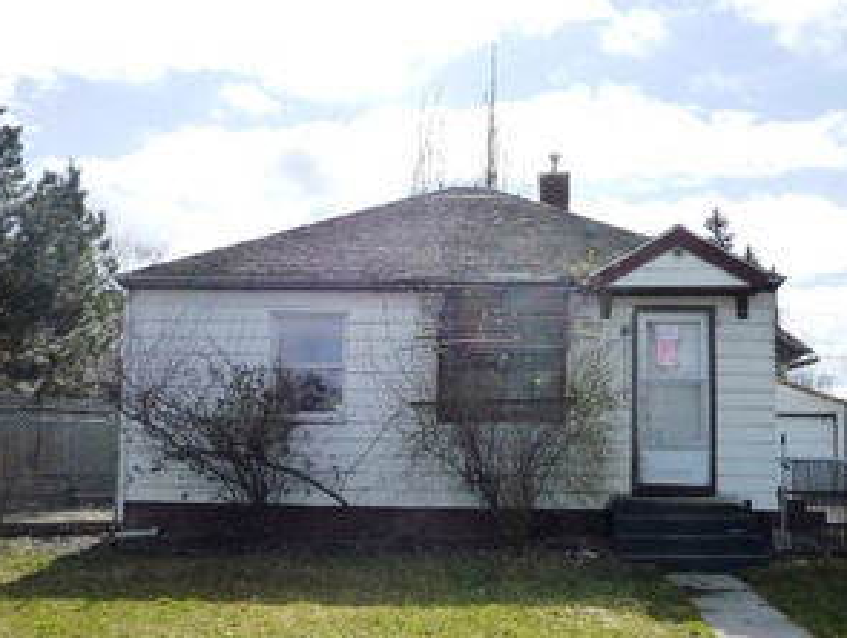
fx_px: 833
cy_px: 322
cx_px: 393
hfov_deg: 53.9
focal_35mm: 34
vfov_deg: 41.9
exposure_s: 1/640
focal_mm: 5.2
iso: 125
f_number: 4.5
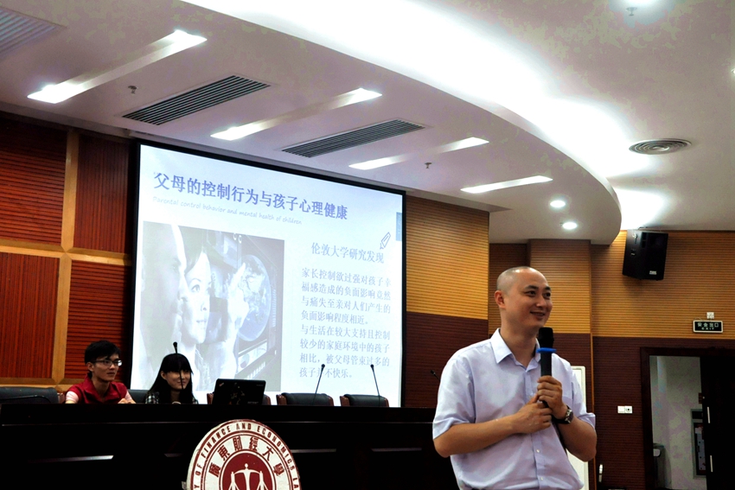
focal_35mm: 51
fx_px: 1041
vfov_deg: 26.5
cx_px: 368
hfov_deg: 38.9
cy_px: 245
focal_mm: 34
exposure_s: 1/40
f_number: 6.3
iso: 1250
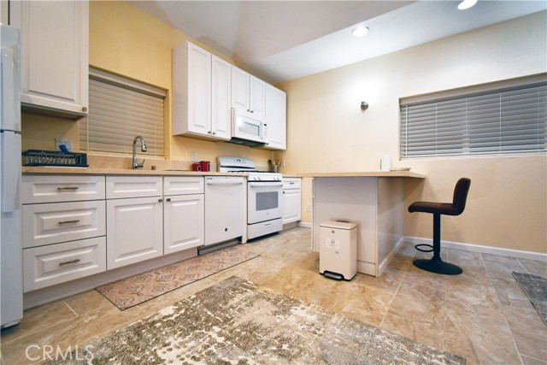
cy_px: 182
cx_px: 274
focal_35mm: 15
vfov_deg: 77.4
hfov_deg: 100.4
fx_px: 228
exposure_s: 1/250
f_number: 4.5
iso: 800
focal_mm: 10
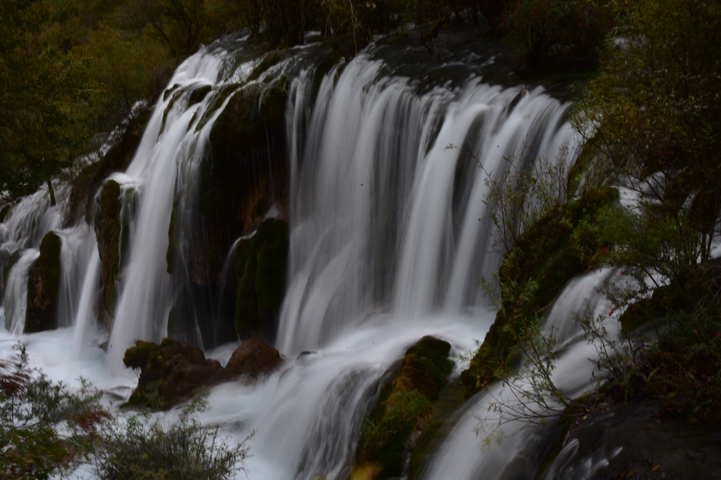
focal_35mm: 46
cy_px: 240
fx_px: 931
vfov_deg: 28.9
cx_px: 360
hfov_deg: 42.3
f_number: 29
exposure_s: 1/2
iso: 100
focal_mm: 31
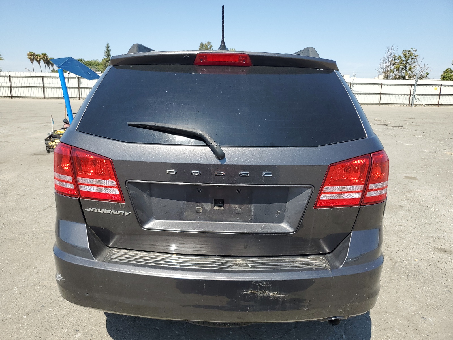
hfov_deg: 67.3
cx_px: 226
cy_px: 170
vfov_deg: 53.1
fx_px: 340
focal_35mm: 26
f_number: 1.5
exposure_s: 1/2000
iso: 50
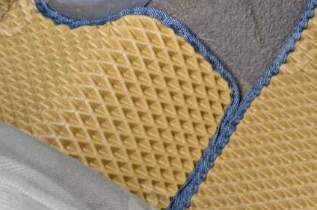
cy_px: 161
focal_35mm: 99
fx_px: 870
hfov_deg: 18.9
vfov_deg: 13.7
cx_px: 430
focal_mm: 20
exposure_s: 1/30
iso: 400
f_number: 9.5
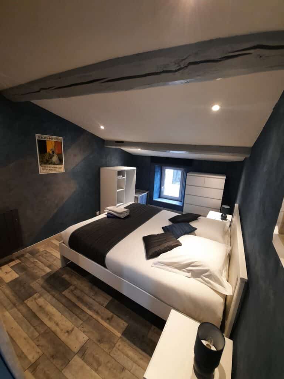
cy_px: 190
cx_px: 142
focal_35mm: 13
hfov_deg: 89.9
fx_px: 142
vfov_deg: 106.2
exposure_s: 1/25
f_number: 2.2
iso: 250
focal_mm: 1.74
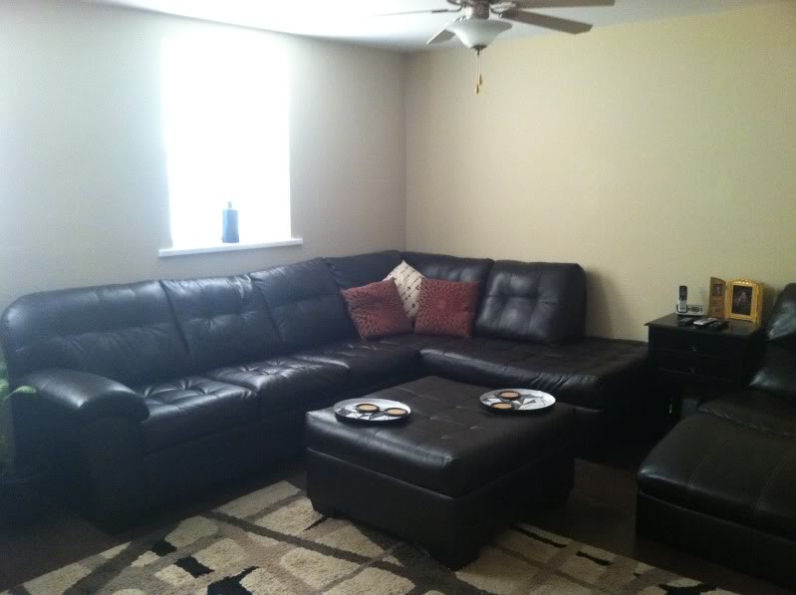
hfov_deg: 52.7
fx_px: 804
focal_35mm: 35
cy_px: 298
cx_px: 398
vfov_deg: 40.6
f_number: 2.8
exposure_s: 1/17
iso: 400
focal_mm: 3.9
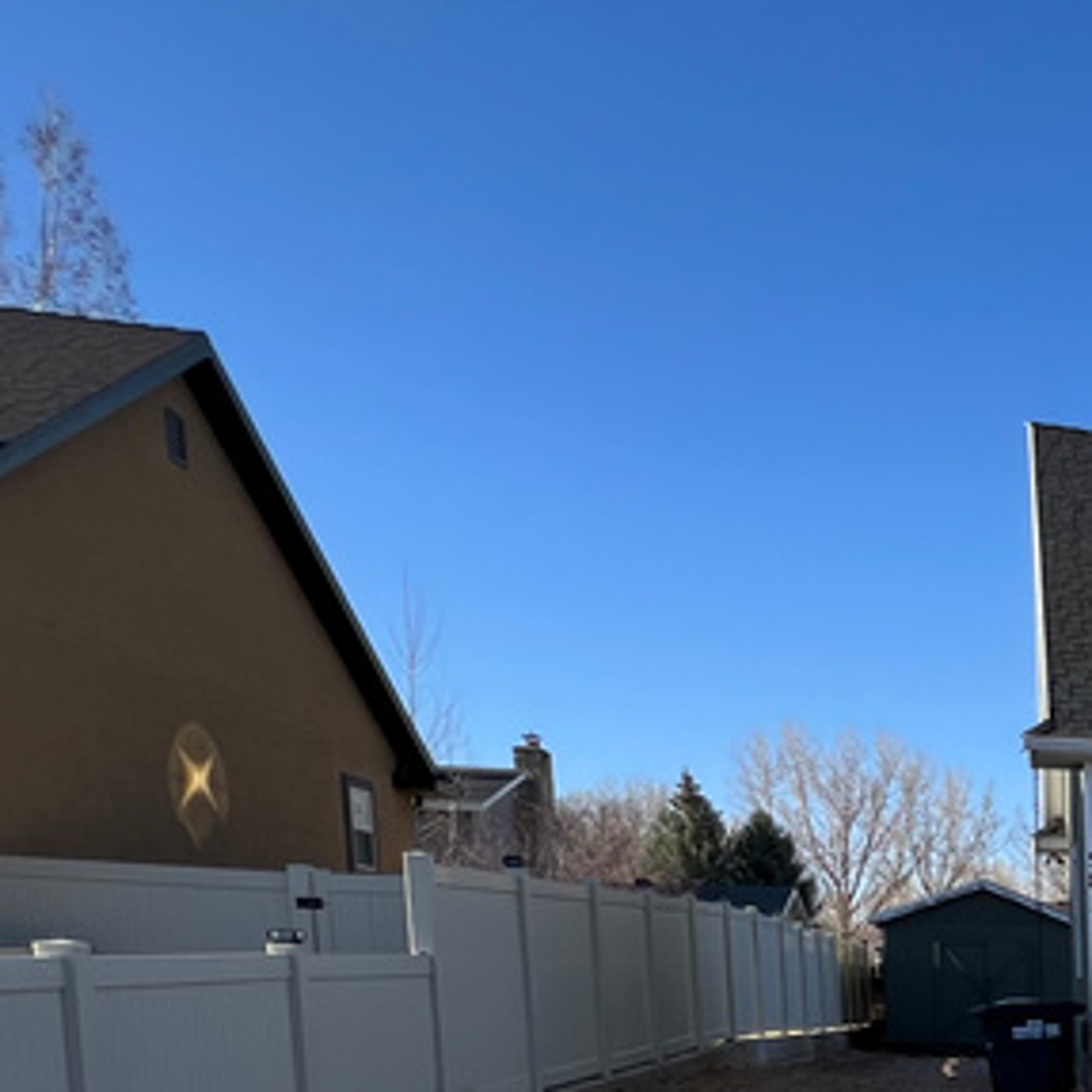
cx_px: 1724
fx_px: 1463
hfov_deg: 26.3
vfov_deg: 35.7
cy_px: 1160
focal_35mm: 41
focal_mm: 1.57
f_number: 1.8
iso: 32
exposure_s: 1/602
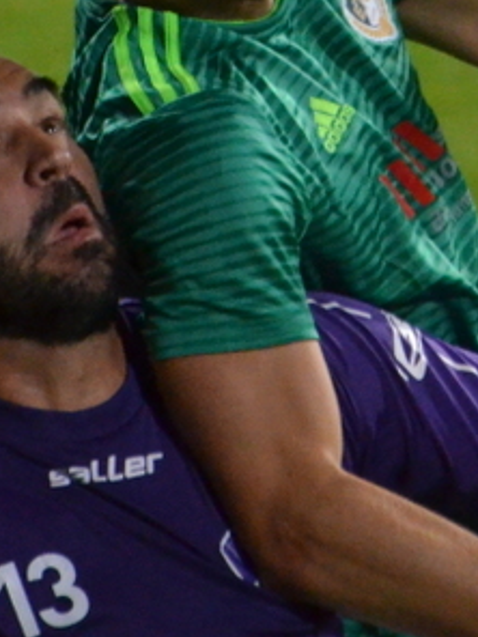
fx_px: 32275
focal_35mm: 1753
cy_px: -8
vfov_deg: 1.1
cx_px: 469
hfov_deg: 0.8
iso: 2500
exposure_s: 1/400
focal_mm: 300
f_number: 5.6
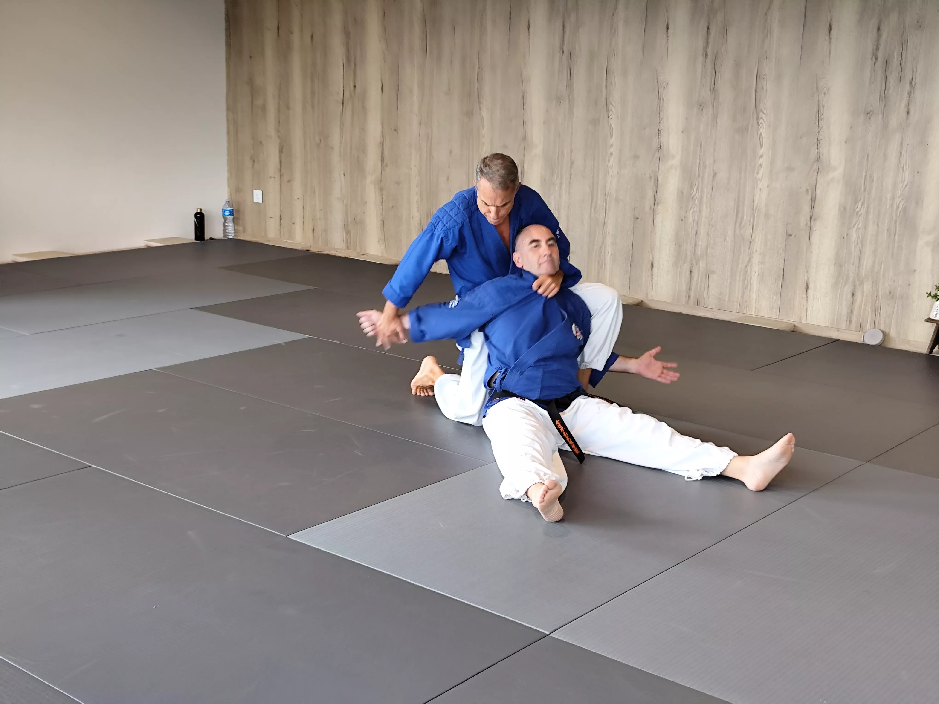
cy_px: 352
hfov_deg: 41.2
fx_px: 1248
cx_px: 470
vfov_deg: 31.5
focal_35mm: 46
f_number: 1.65
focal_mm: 6.14
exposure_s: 1/33.3
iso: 200
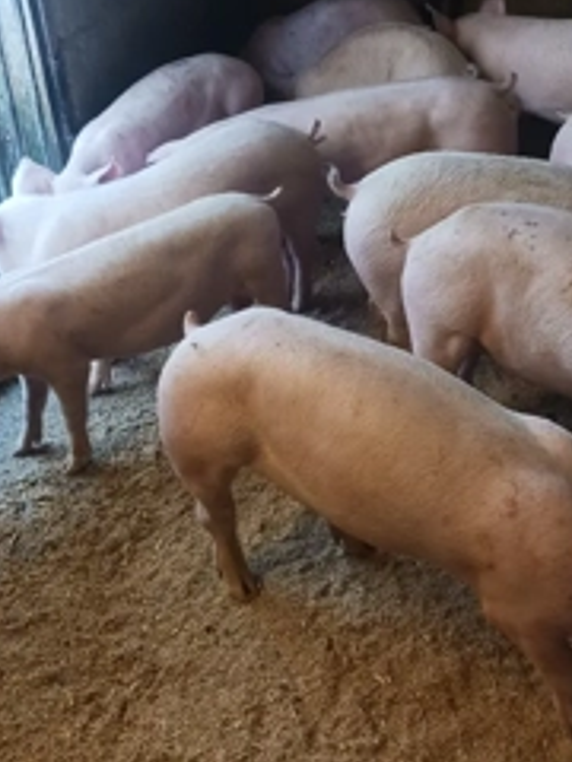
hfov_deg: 32.1
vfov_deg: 42.0
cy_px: 330
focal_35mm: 45
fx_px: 991
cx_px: 321
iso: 250
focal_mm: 4
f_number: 1.8
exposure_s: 1/33.3
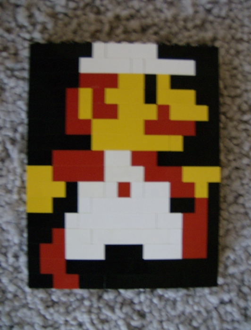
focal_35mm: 36
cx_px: 126
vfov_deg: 51.1
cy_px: 165
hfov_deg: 40.0
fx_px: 345
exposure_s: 1/12.4
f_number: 2.8
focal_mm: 6
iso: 200
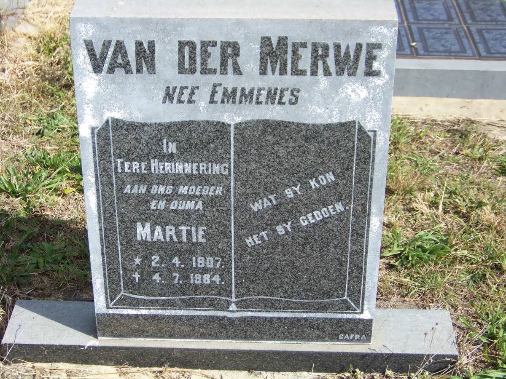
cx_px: 253
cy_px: 190
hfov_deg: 27.8
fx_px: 1023
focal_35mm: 70
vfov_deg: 21.0
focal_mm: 11.7
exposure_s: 1/640
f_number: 3.2
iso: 64
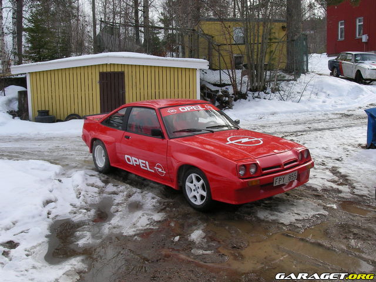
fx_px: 413
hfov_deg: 49.0
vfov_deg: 37.7
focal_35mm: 38
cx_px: 188
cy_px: 141
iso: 50
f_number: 6.6
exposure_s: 1/133
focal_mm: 6.3
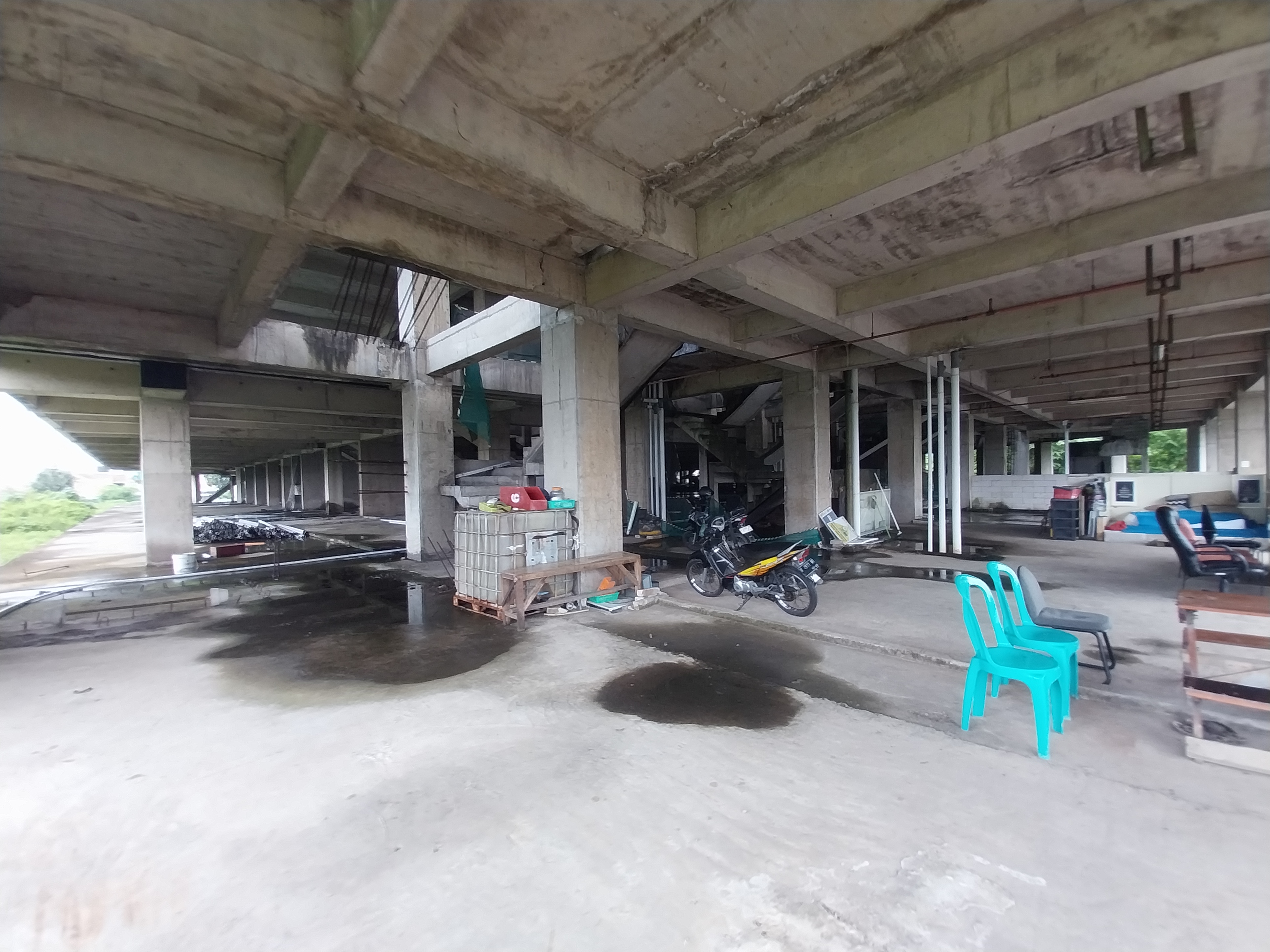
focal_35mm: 13
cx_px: 635
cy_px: 476
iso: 64
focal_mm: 1.3
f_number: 2.2
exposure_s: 1/100
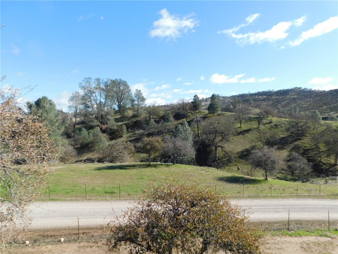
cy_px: 127
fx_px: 225
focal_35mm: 23
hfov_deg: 73.9
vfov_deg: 58.9
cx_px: 169
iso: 125
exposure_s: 1/1000
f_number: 3
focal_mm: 4
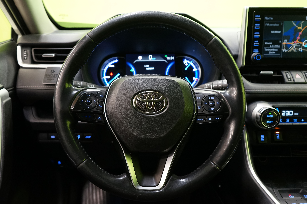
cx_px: 154
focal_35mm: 31
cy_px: 102
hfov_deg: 60.3
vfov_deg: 42.3
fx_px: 264
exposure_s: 1/15
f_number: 5
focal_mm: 31
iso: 2000
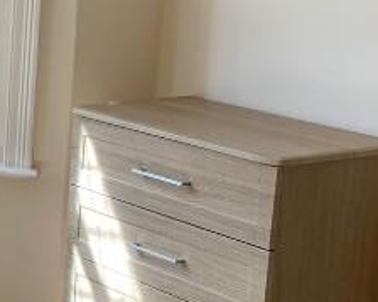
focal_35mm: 116
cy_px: 214
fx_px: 1297
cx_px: -255
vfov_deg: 13.3
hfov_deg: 14.9
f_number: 1.8
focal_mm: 4.25
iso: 25
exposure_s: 1/123
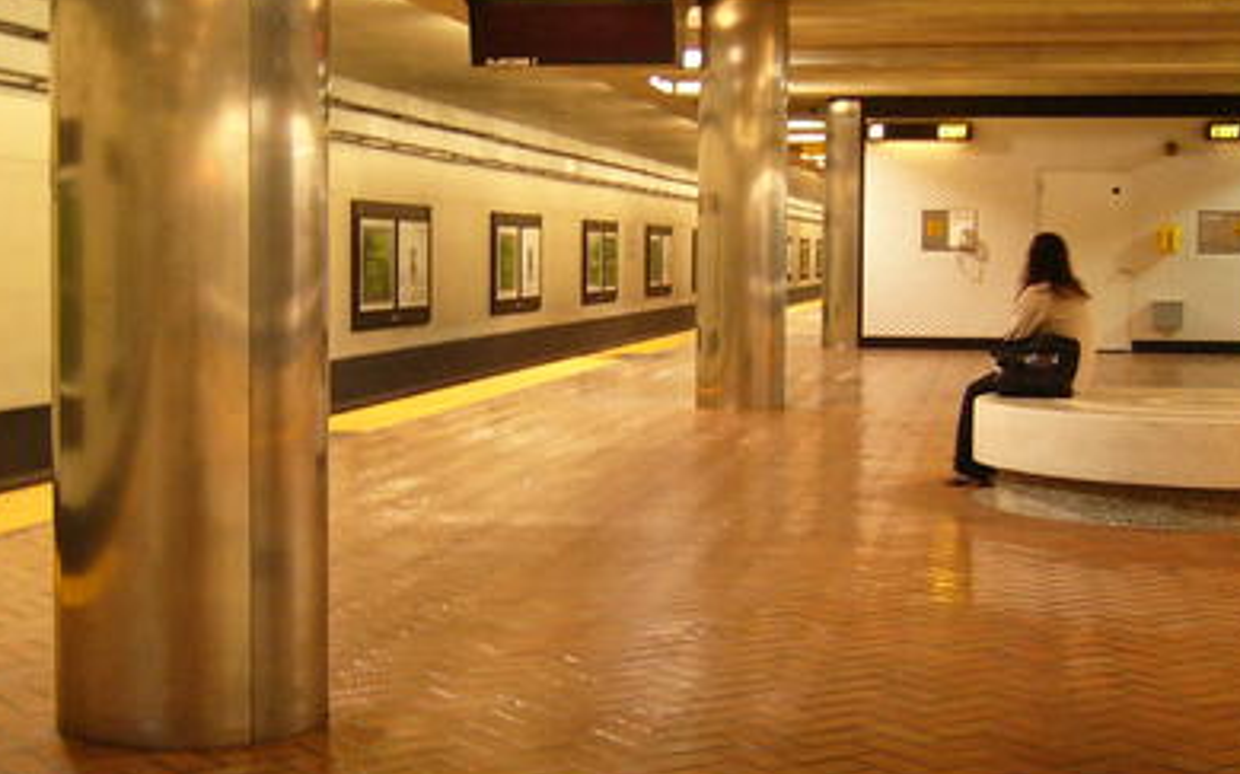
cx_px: 520
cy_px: 338
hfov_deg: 33.4
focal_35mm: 61
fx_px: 2061
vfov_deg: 21.3
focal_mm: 5.8
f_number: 2.8
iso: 200
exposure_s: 1/8
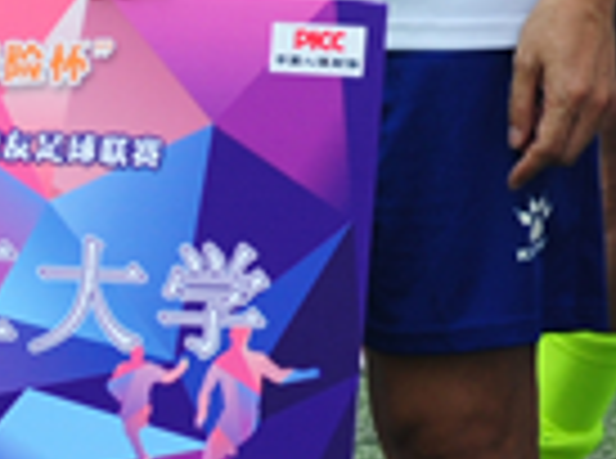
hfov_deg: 2.6
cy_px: -506
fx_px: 13489
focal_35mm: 760
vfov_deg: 1.9
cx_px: 1326
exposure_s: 1/250
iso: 400
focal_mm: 120
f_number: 8
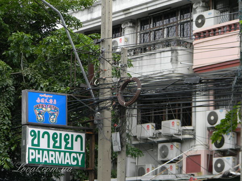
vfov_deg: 14.1
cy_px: 90
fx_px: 734
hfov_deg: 18.7
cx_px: 121
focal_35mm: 105
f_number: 4.7
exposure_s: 1/78.3
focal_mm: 19
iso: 80
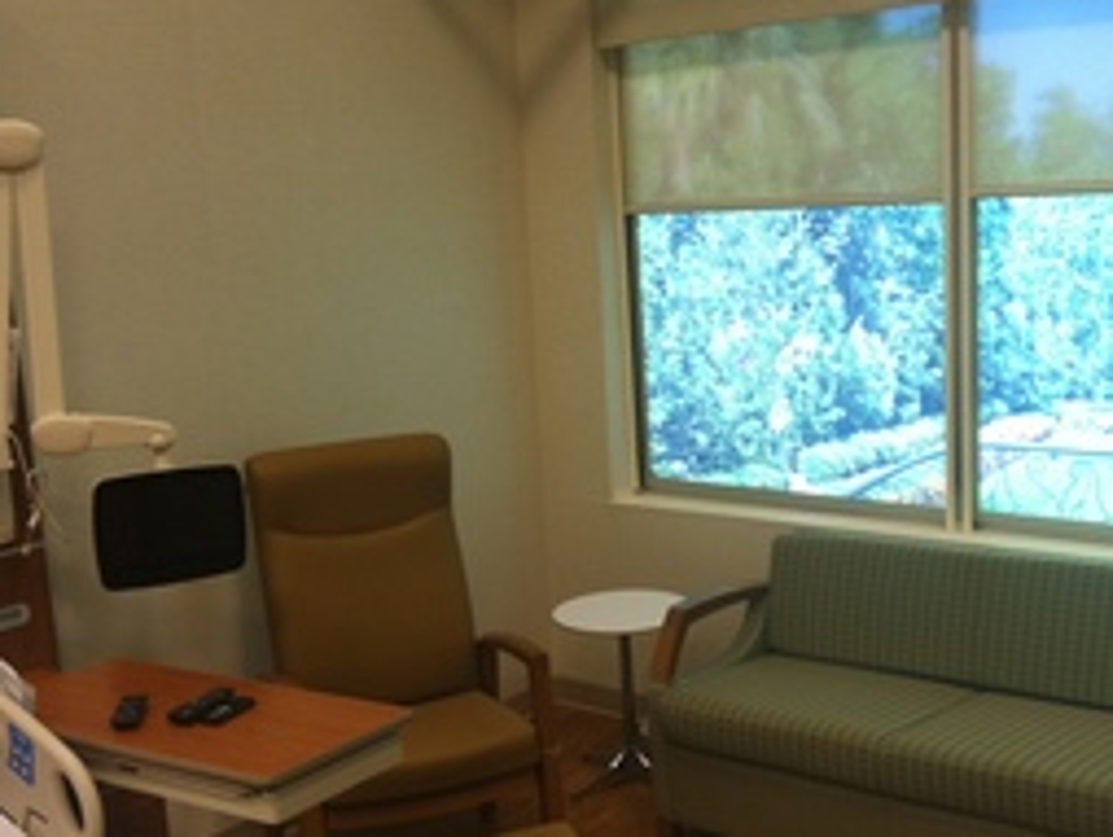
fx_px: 1770
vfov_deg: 26.5
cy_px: 511
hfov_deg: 34.9
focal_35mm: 55
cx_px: 587
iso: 80
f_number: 2.8
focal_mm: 3.85
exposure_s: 1/20
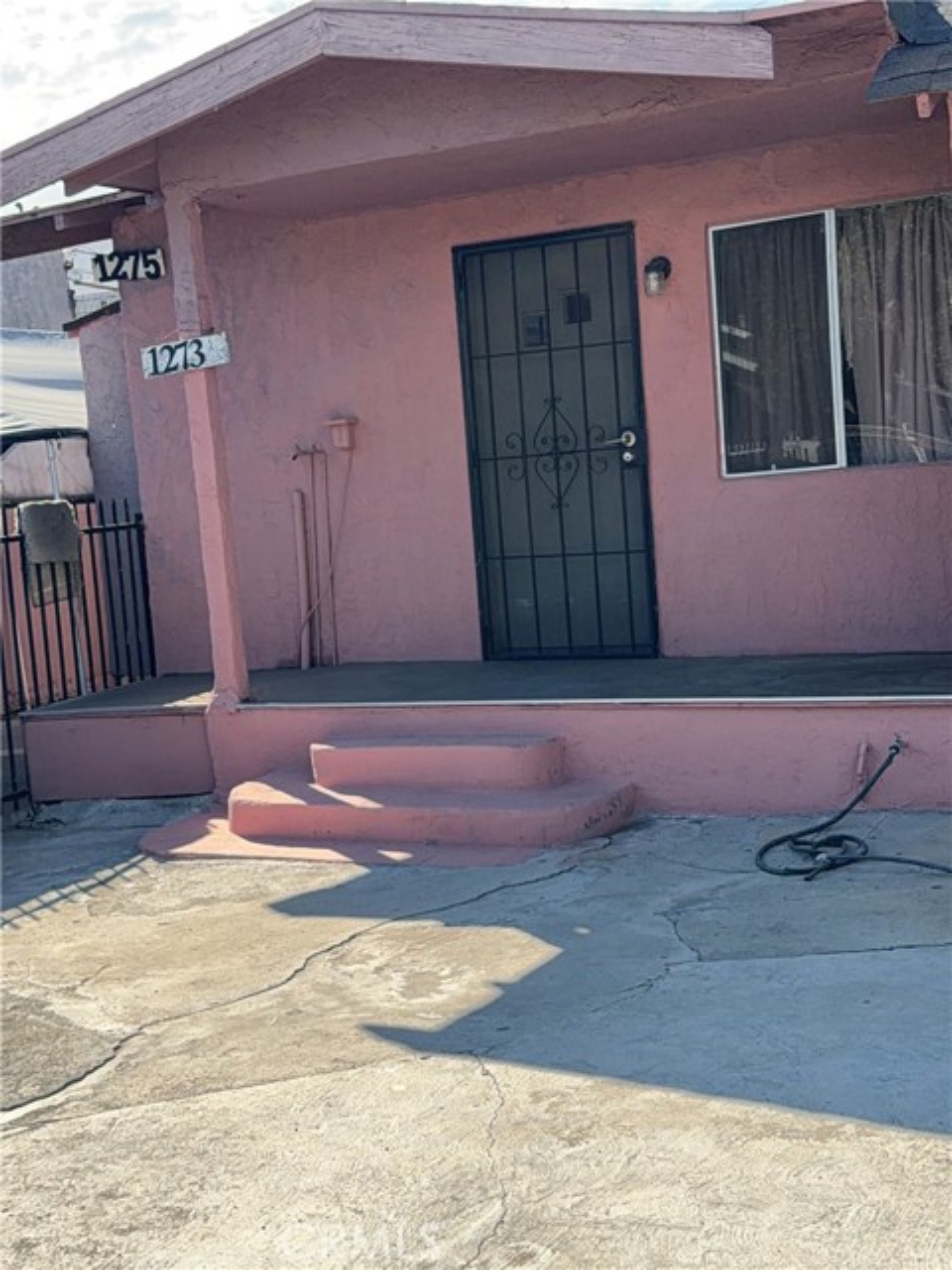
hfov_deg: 30.3
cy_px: 635
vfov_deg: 39.7
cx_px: 476
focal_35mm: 48
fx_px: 1760
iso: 80
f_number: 1.78
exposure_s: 1/2146
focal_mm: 6.76
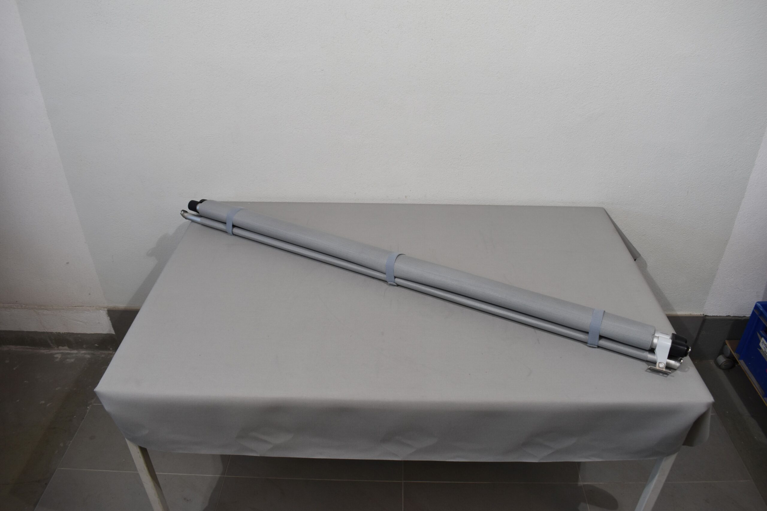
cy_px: 256
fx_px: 575
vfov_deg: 47.9
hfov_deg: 67.4
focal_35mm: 27
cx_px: 384
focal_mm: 18
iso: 400
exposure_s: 1/125
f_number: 5.6
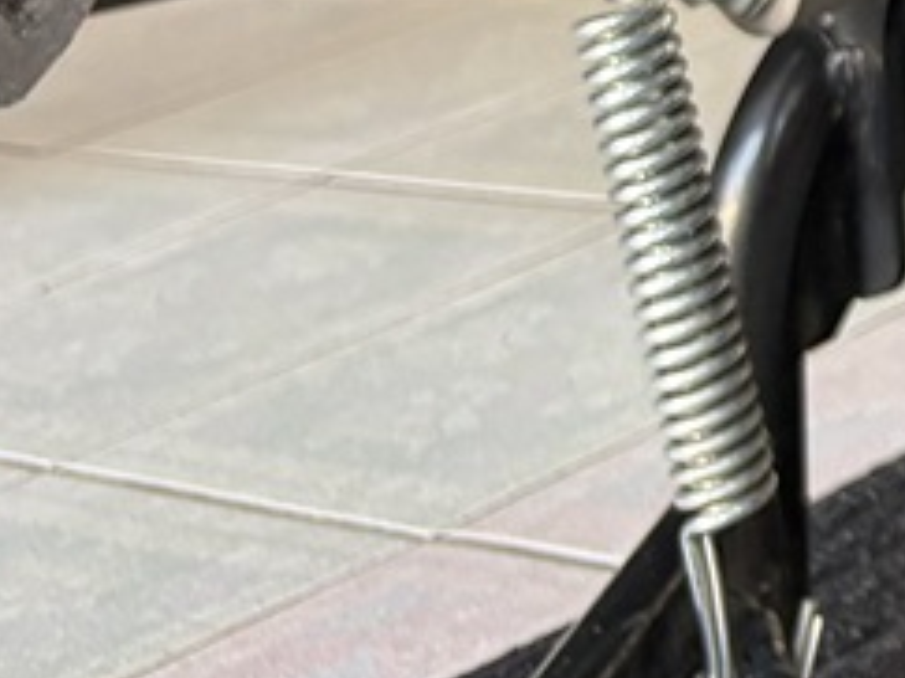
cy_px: -793
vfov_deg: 9.8
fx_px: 3580
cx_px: 2216
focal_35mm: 137
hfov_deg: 11.6
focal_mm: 5.96
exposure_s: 1/88
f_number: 1.6
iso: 125
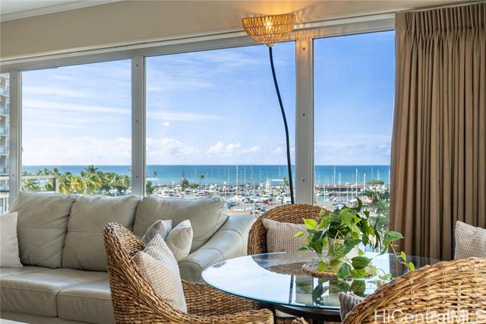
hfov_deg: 49.6
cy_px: 162
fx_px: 526
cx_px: 243
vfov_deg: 34.2
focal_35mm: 39
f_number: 9
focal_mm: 39
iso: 200
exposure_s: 1/30
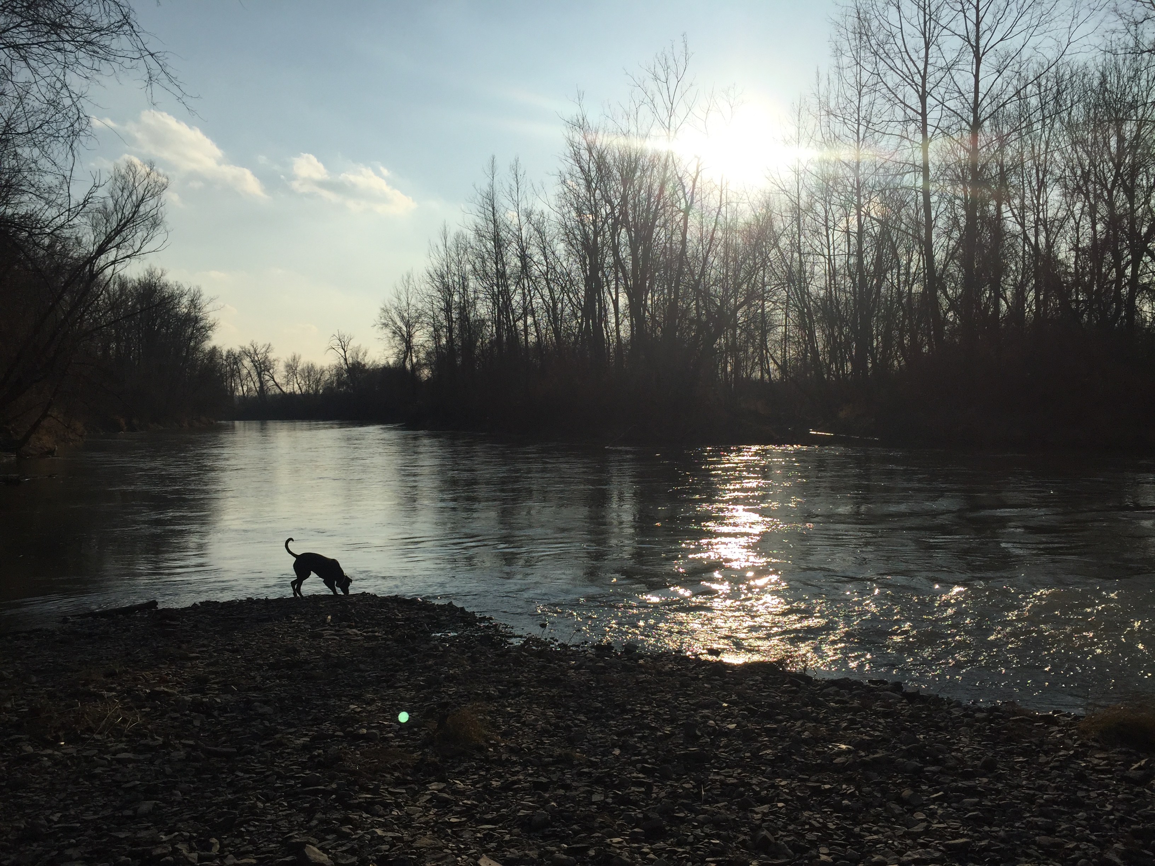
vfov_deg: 48.2
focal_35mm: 29
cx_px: 578
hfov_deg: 61.7
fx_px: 968
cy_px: 433
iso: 32
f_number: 2.2
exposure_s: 1/6623
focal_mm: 4.15
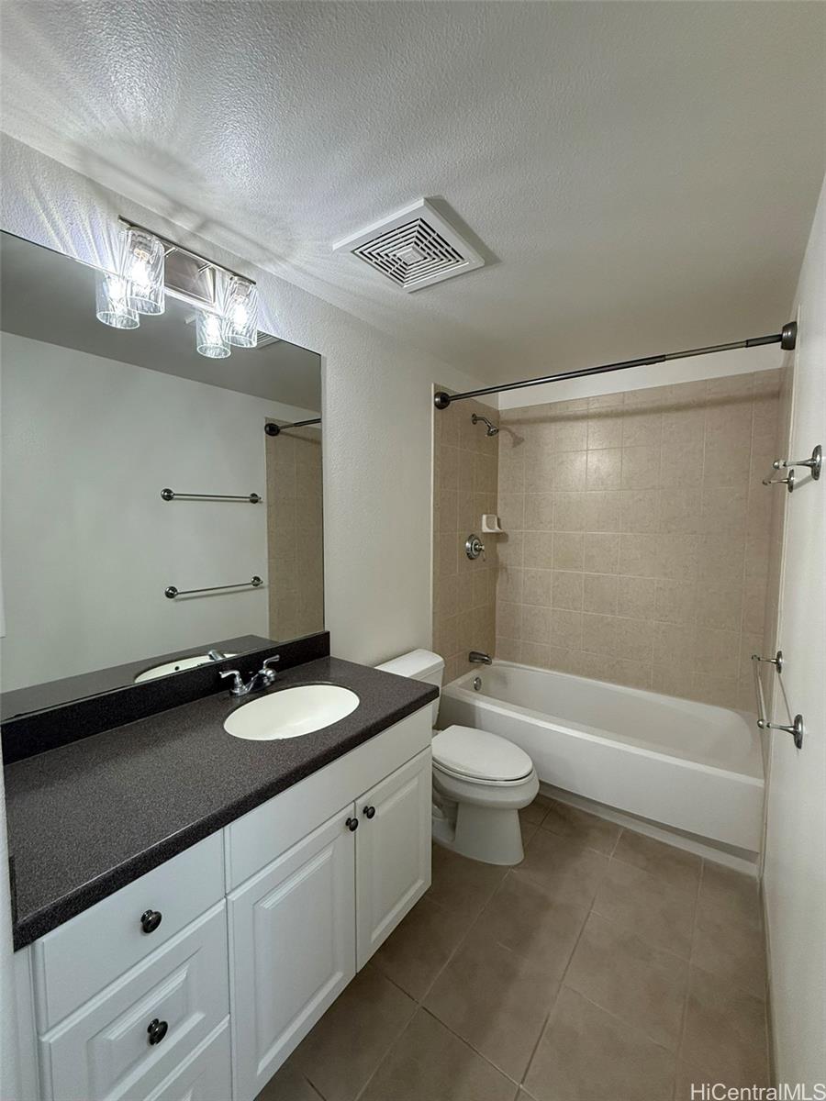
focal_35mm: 14
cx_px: 413
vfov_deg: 102.1
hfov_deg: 85.7
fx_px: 445
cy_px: 550
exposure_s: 1/120
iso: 250
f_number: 2.2
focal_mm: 2.22
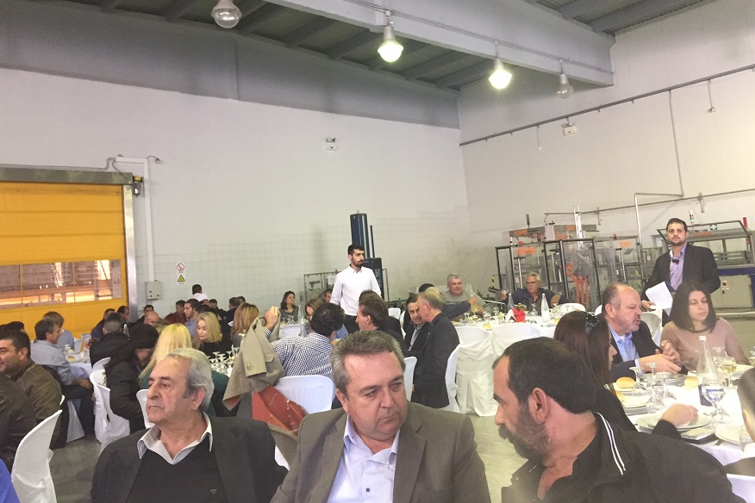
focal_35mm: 31
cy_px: 214
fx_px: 650
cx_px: 375
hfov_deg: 60.3
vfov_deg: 42.2
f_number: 2.2
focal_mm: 4.15
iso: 200
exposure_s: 1/33
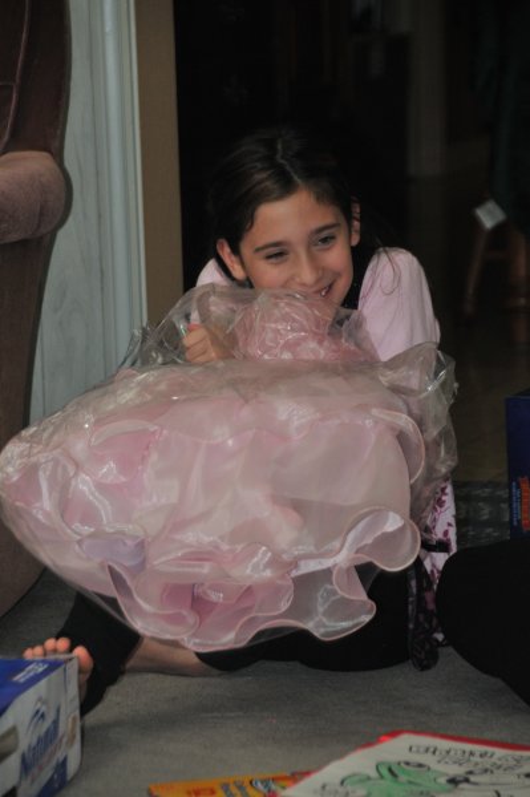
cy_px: 398
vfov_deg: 13.1
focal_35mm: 158
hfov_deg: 8.7
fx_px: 3484
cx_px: 265
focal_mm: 105
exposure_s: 1/60
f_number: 5.3
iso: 640
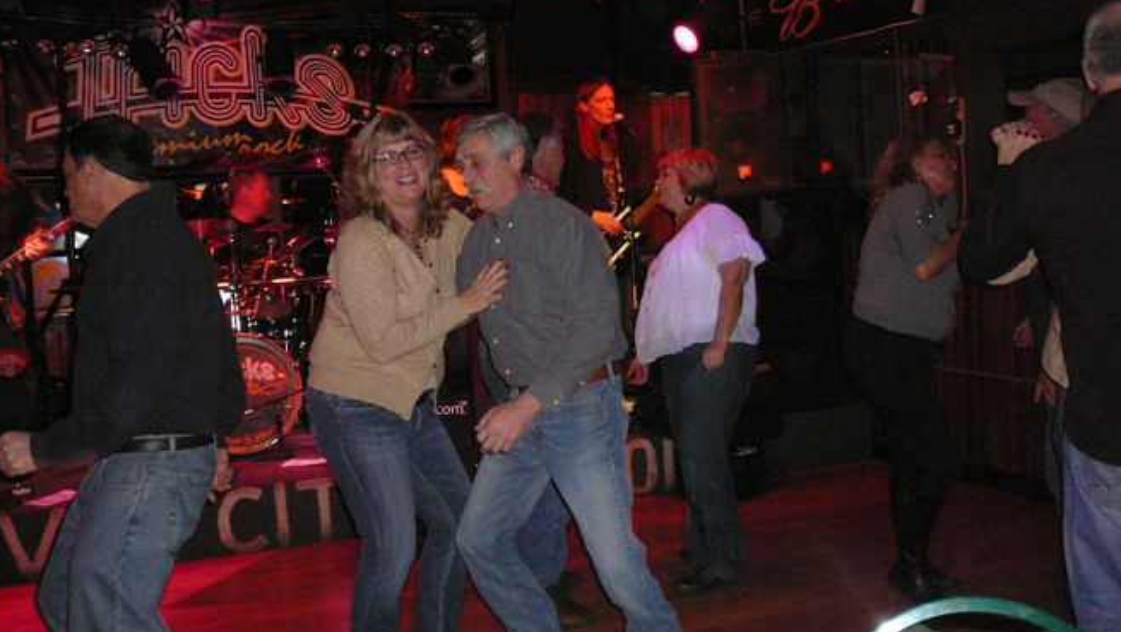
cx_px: 558
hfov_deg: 51.6
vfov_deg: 30.5
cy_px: 306
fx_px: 1160
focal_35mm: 39
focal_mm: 5.2
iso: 400
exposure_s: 1/30
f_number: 2.8
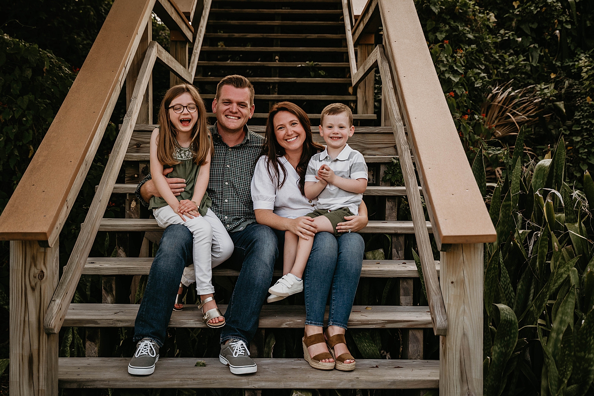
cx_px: 297
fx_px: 742
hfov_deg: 43.6
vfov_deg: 29.9
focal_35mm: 45
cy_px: 198
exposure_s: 1/320
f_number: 2.8
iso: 320
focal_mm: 45
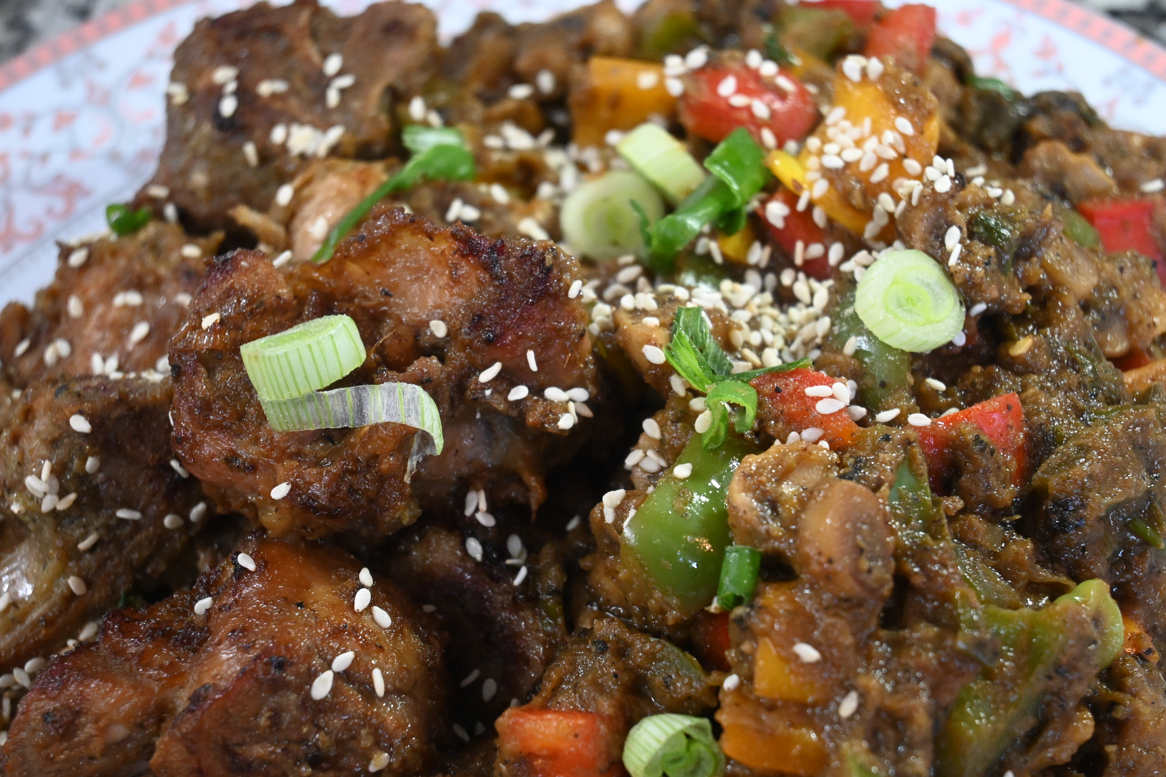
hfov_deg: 27.0
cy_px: 388
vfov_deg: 18.2
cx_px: 583
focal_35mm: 75
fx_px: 2429
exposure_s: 1/80
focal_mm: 50
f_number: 6.3
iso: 4500
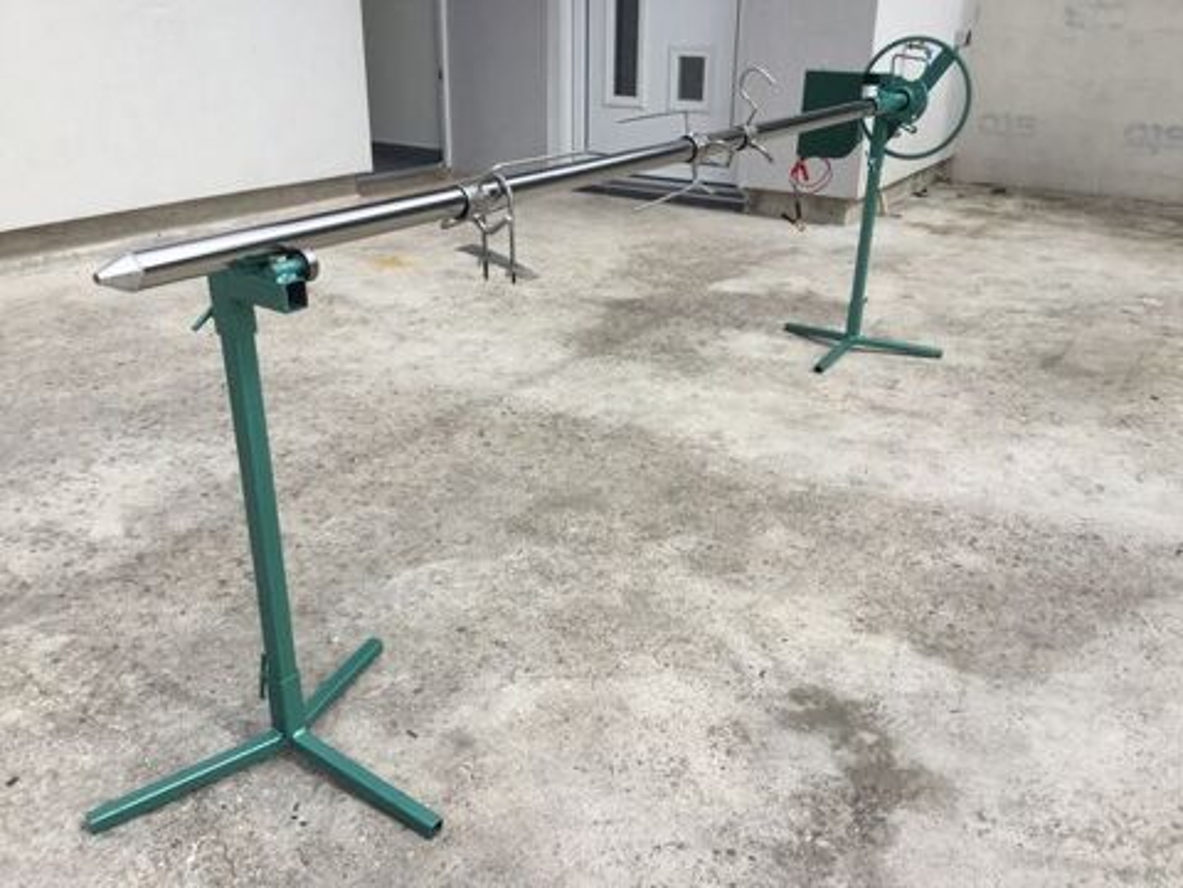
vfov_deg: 45.4
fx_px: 1059
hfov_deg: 58.4
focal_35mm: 31
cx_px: 592
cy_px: 444
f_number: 2.4
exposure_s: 1/1404
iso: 25
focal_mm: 3.3
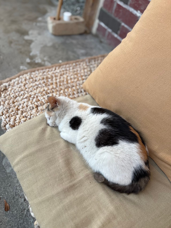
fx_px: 171
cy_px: 114
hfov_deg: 53.1
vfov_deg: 67.3
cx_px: 86
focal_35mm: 26
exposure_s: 1/60
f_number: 1.6
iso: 160
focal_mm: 5.96
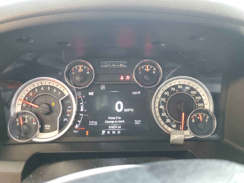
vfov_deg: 53.1
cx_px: 122
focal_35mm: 26
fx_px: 183
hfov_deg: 67.3
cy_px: 92
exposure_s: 1/60.2
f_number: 1.5
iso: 144
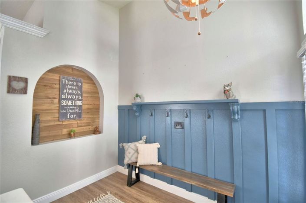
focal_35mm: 15
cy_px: 102
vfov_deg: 77.2
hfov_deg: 100.4
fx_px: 127
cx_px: 153
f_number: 4.5
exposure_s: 1/60
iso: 400
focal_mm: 10
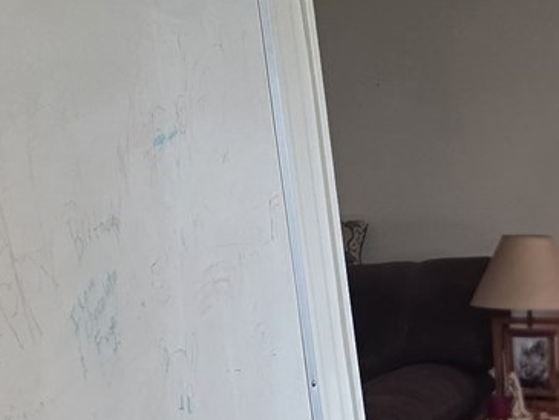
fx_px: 2084
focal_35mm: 129
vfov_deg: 11.2
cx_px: 994
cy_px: 529
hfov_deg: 13.7
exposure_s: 1/120
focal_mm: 6.25
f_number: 1.7
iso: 200
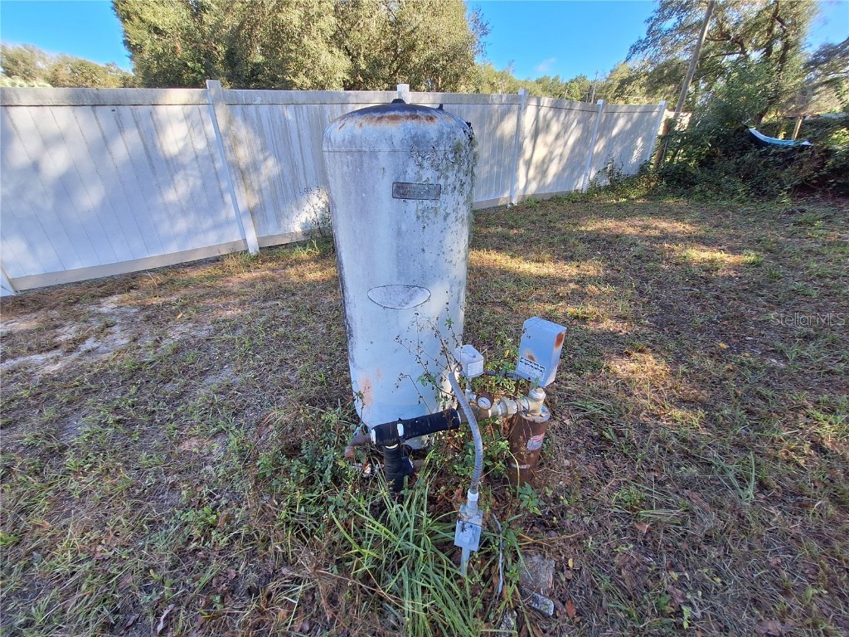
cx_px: 424
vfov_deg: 89.9
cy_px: 318
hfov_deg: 106.2
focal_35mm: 13
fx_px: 319
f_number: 2.2
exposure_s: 1/260
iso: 40
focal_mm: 1.74
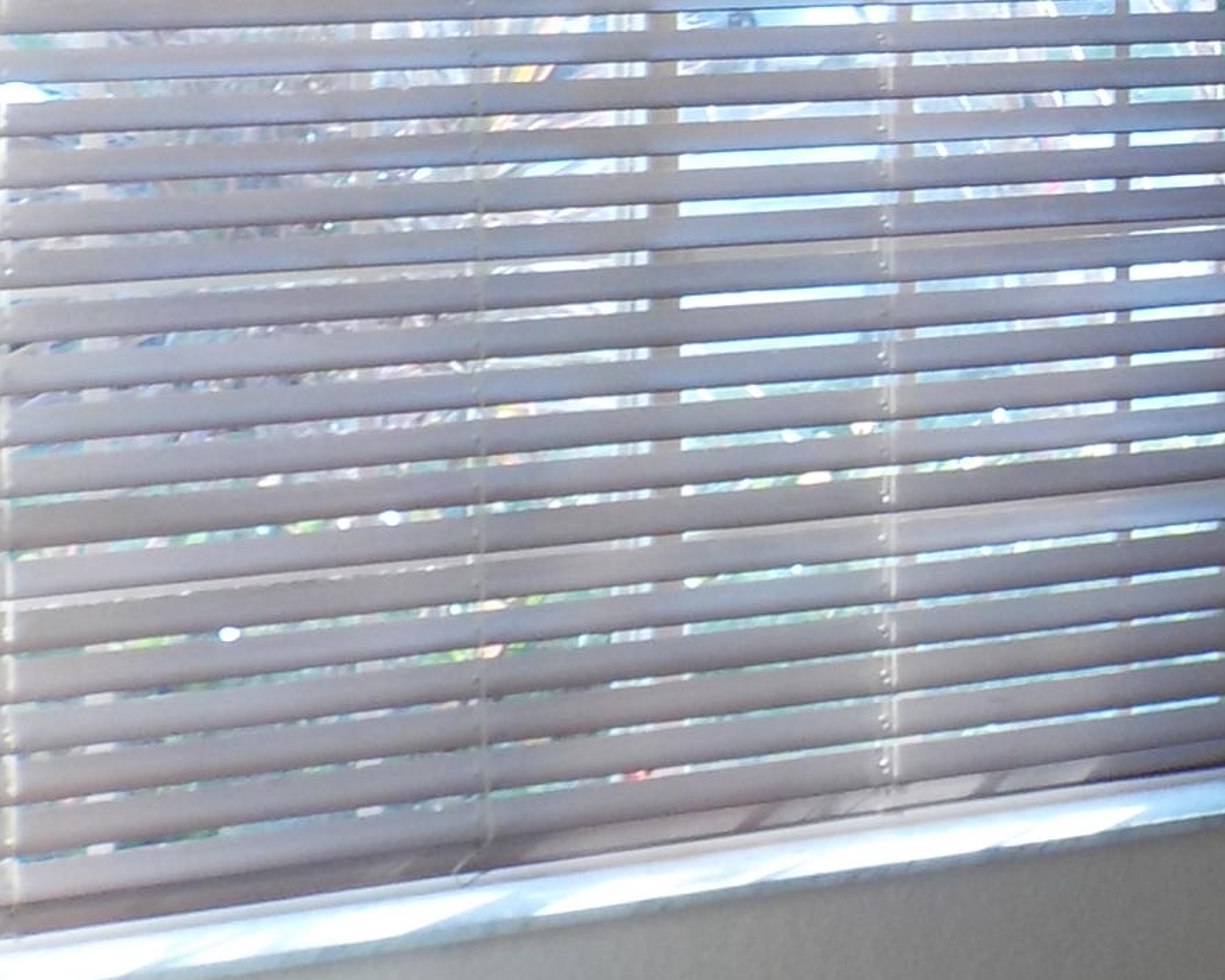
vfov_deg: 15.0
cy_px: -127
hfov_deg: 17.3
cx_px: 1824
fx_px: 3627
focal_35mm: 100
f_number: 3.3
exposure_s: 1/60
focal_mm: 4.1
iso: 125
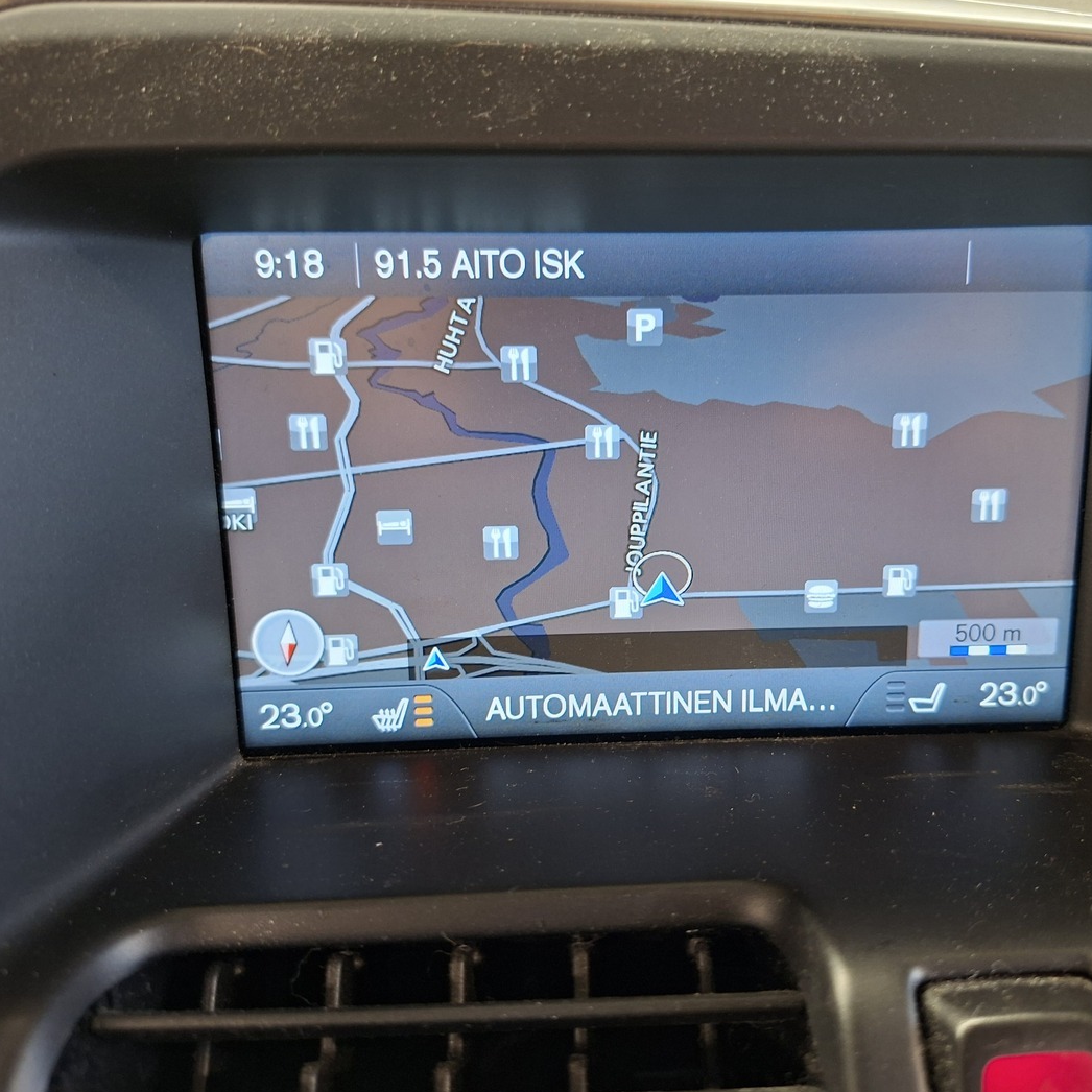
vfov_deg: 57.3
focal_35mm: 28
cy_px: 535
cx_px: 634
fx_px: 999
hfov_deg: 57.0
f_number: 1.8
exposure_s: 1/25
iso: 320
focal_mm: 5.54
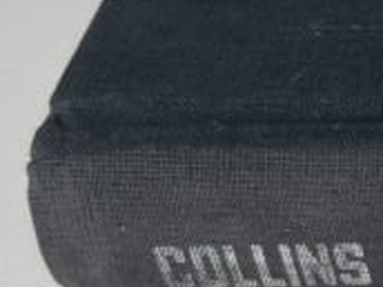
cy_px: 167
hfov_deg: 11.0
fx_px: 1715
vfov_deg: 9.6
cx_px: 873
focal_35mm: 155
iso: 64
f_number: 1.6
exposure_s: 1/121
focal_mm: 4.2
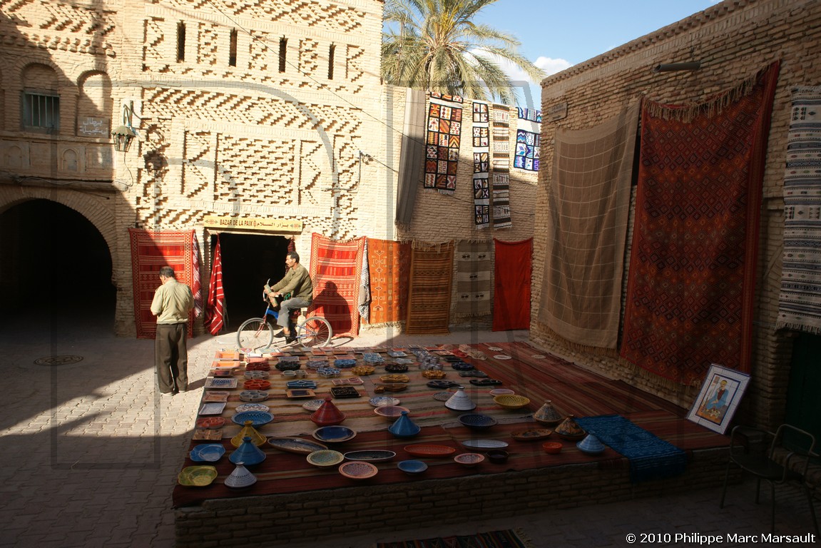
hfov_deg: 73.7
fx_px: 547
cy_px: 274
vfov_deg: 53.2
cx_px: 410
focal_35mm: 24
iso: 100
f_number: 9
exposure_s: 1/125
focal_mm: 24
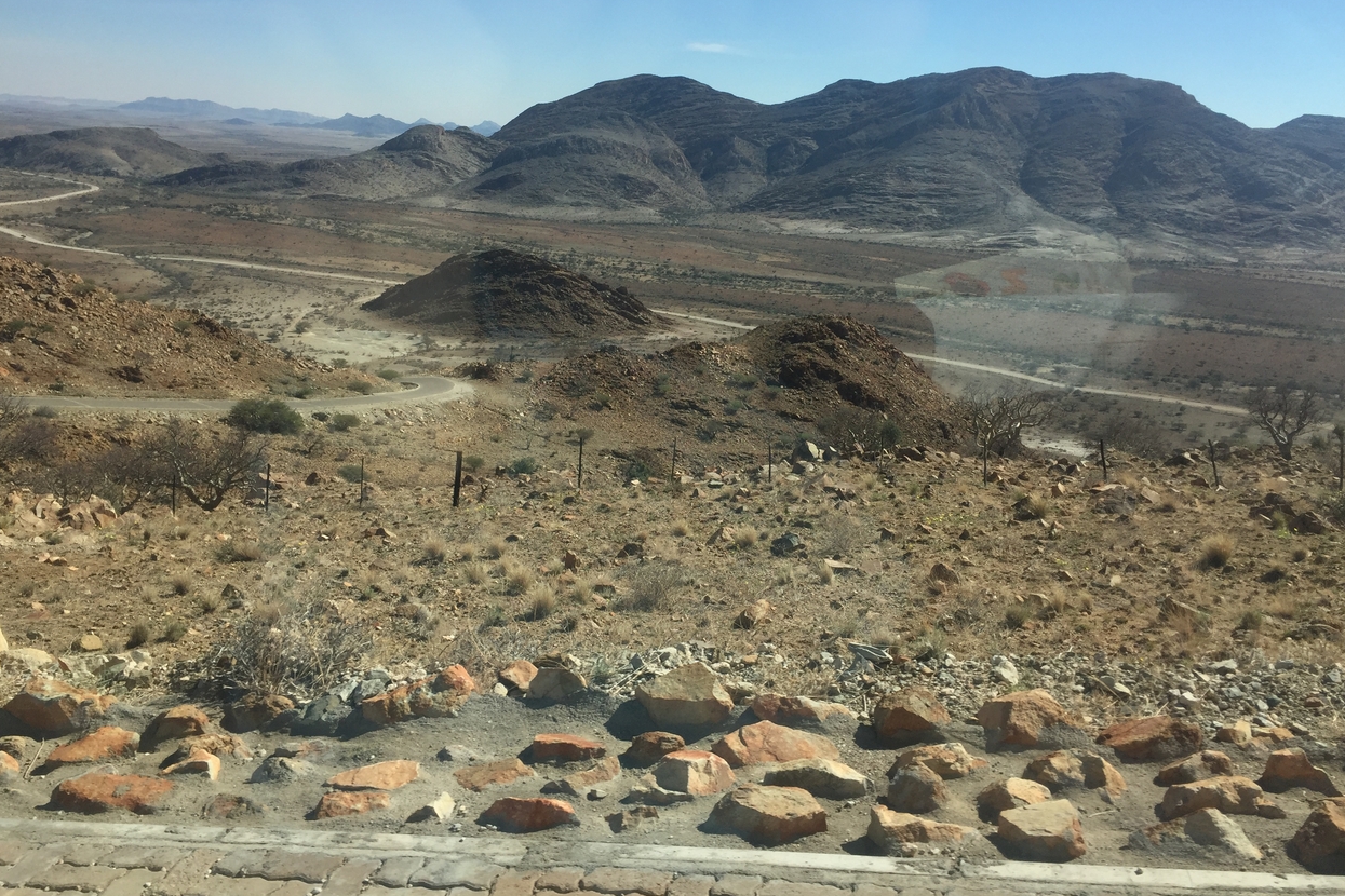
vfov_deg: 42.2
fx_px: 1158
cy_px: 381
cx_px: 681
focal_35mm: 31
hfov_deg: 60.3
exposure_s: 1/2326
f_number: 2.2
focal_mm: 4.15
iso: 32
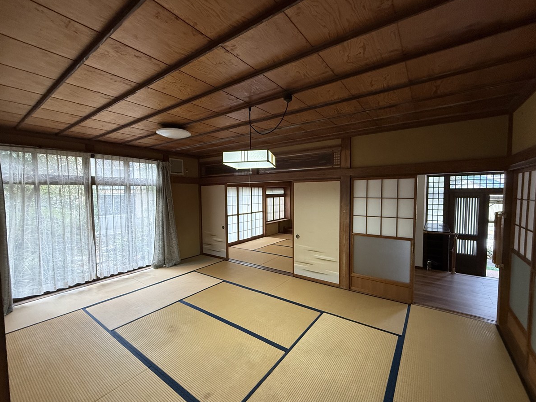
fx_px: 232
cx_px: 267
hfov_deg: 98.2
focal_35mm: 15
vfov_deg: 81.7
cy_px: 205
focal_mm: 2.22
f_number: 2.2
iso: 250
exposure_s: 1/99
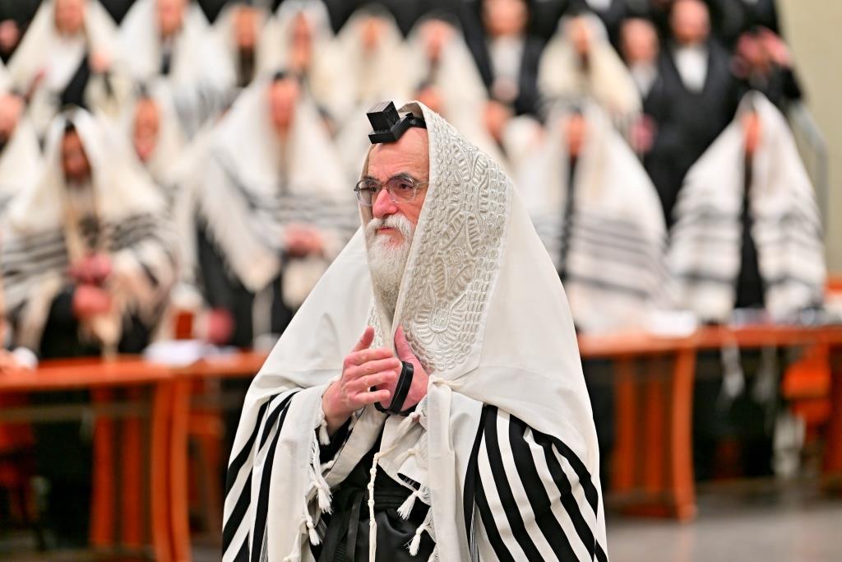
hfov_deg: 11.1
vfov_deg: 7.4
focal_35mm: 185
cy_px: 281
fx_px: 4327
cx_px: 421
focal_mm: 185
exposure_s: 1/320
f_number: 2.8
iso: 400
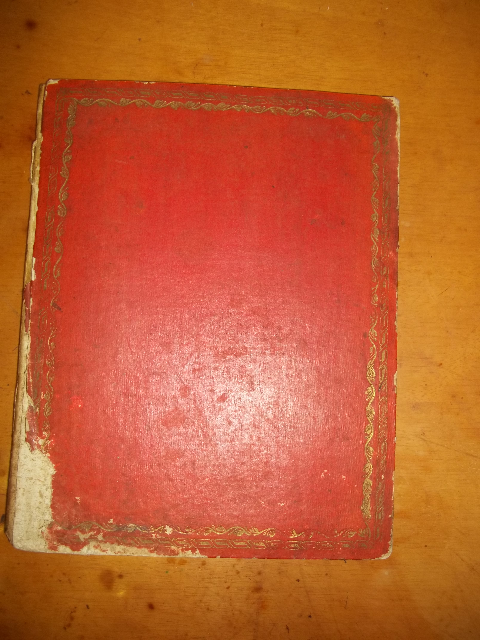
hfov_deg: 44.2
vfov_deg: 56.8
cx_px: 240
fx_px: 592
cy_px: 320
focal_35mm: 32
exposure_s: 1/30
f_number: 2.9
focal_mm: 5.7
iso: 64
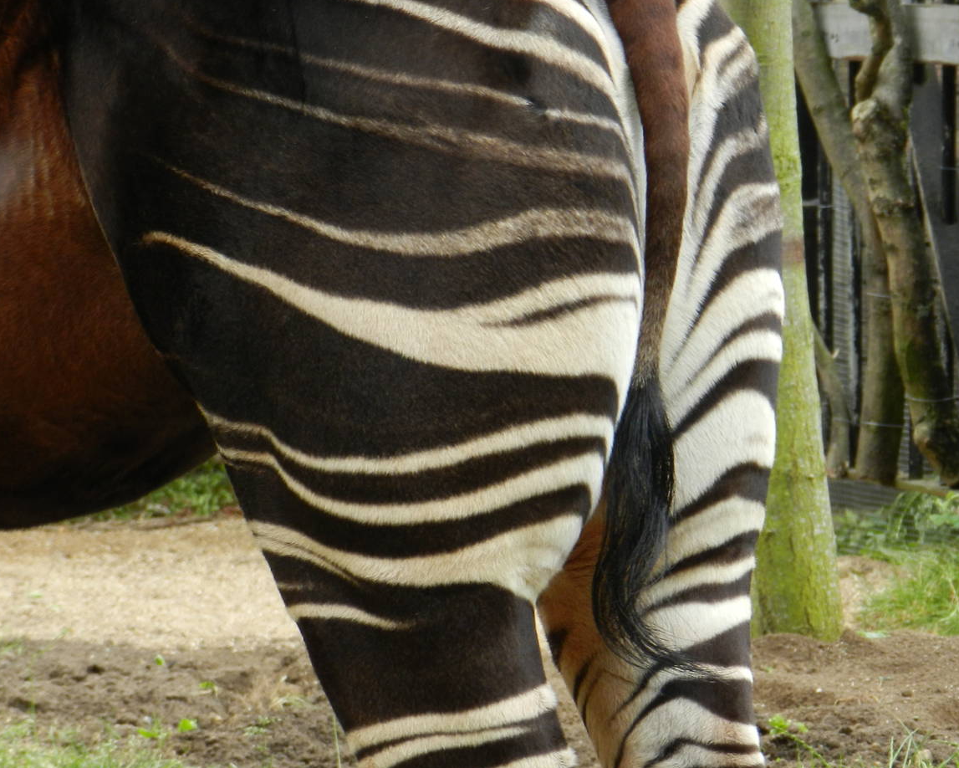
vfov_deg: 6.0
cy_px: 464
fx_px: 7381
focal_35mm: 260
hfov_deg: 7.4
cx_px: 606
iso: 160
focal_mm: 34
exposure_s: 1/50
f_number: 5.5
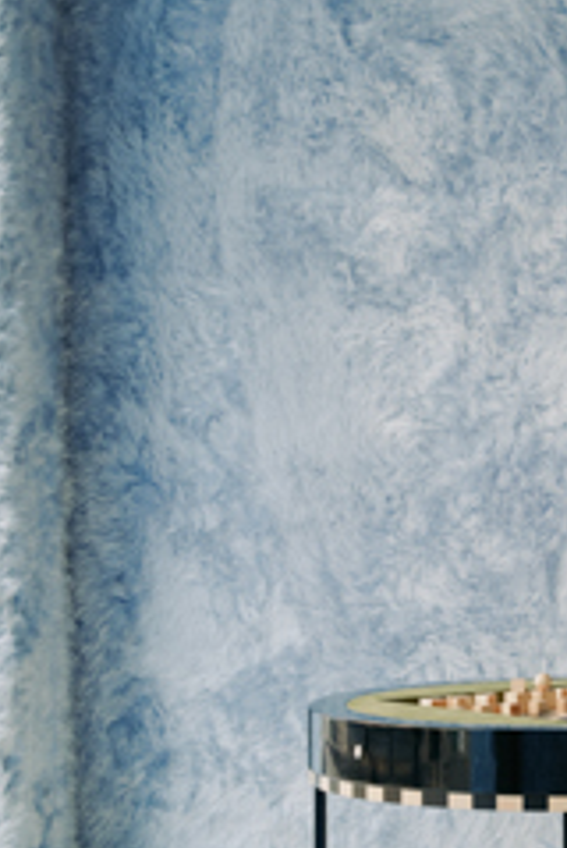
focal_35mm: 100
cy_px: 491
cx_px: 659
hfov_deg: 13.4
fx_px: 2356
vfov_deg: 20.4
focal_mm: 38
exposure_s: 1.6
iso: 400
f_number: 8
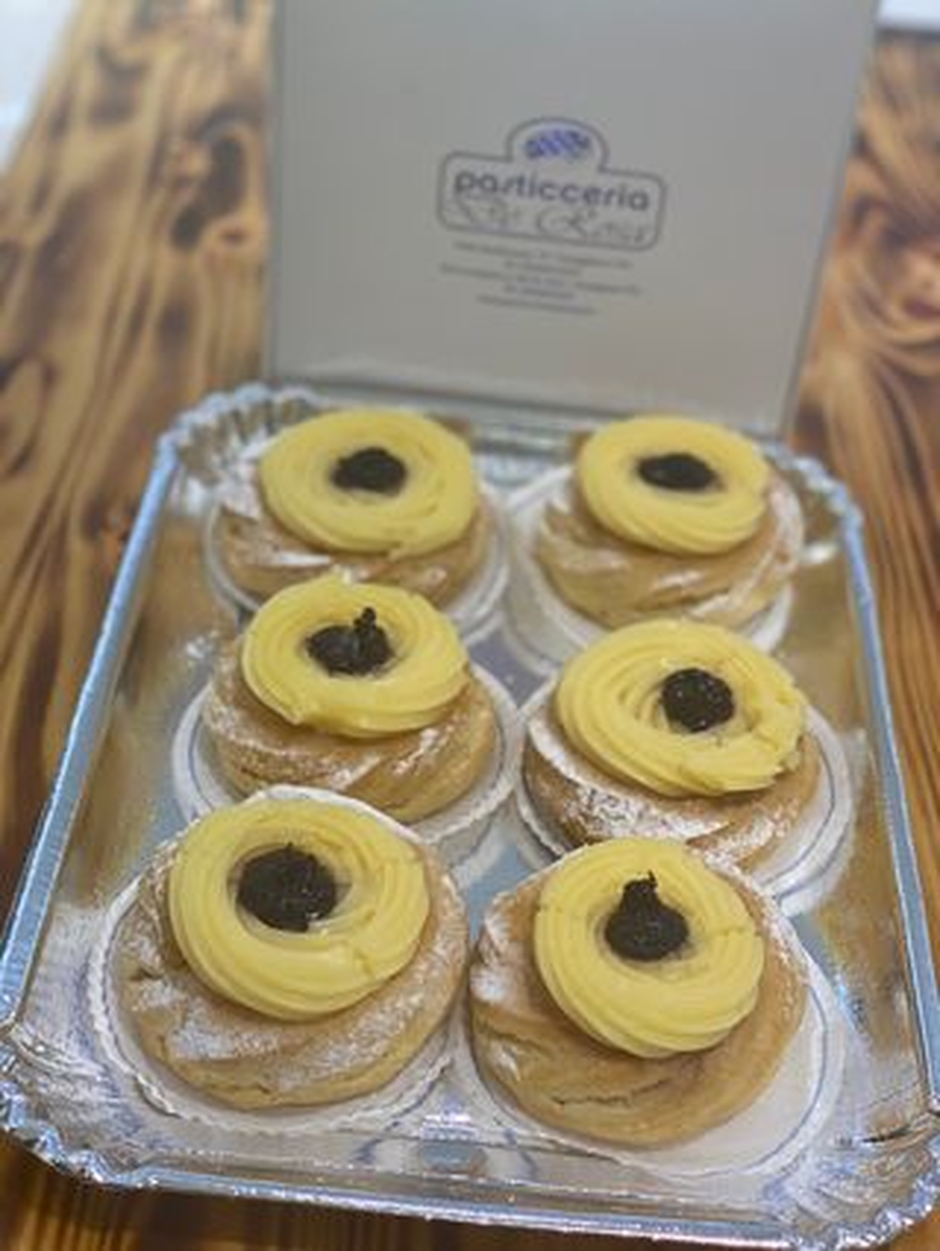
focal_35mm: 52
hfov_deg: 28.1
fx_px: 1881
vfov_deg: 36.8
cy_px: 626
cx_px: 470
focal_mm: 6
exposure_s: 1/100
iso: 100
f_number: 2
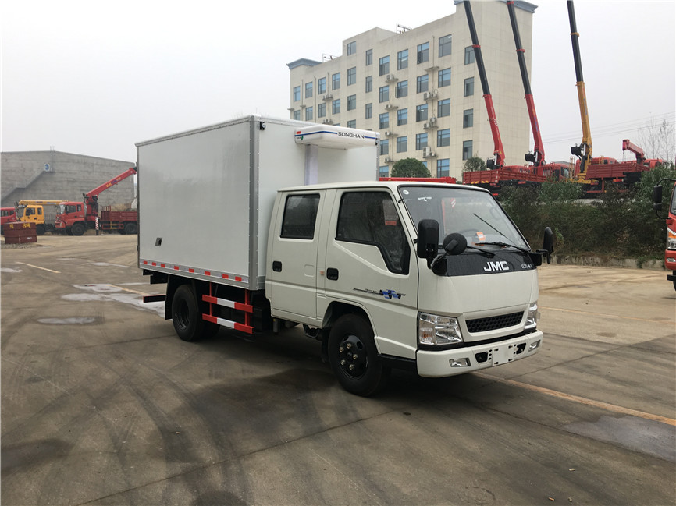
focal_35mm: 29
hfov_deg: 61.7
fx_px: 566
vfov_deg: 48.2
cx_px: 338
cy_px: 253
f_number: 2.2
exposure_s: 1/118
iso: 25
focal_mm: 4.15
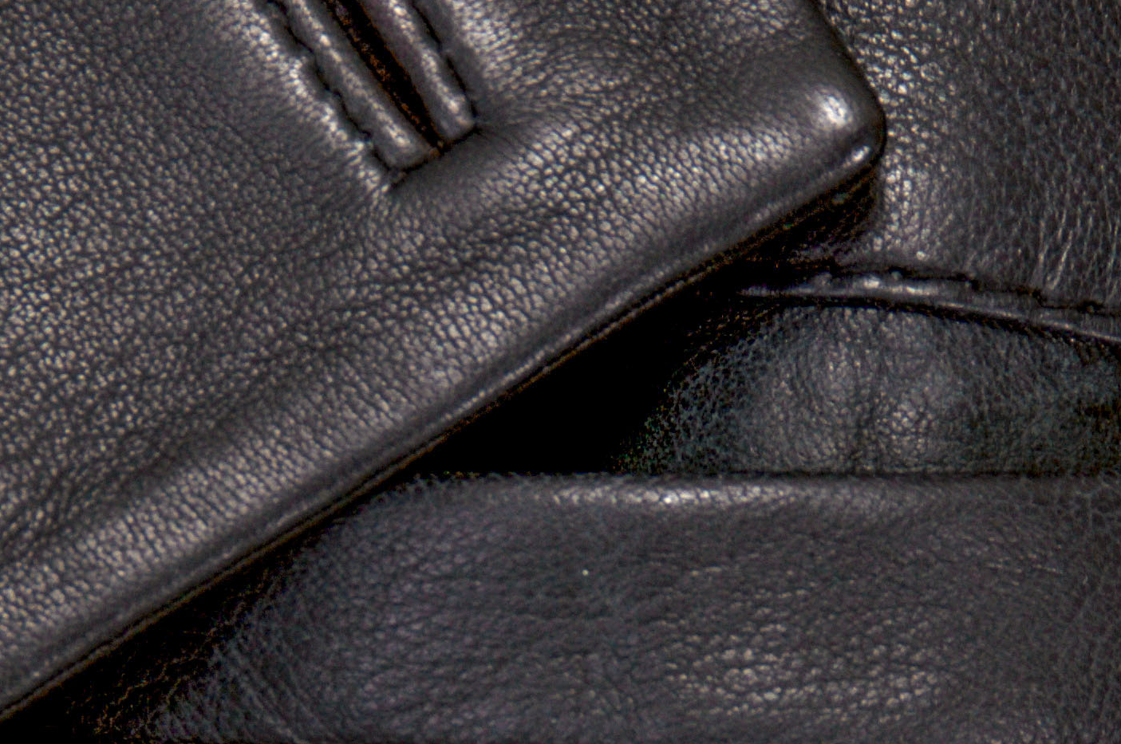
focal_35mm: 551
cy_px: 770
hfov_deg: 3.7
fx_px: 17128
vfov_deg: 2.5
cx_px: 435
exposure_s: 1/60
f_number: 10
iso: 100
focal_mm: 105
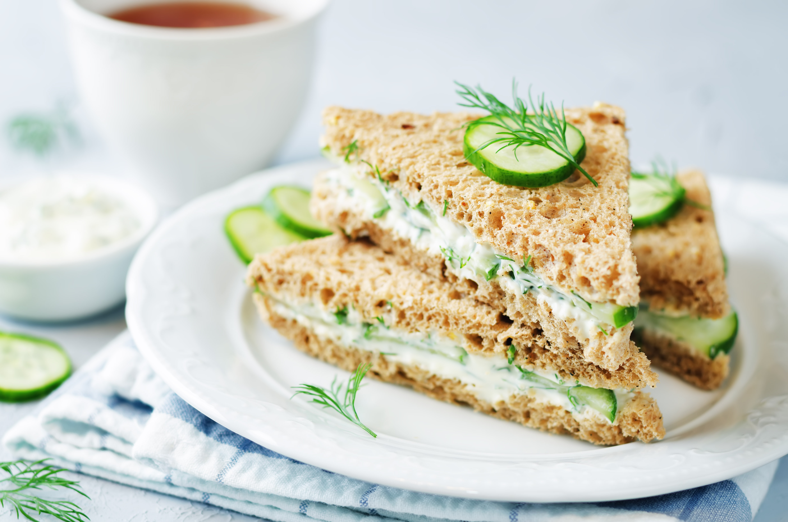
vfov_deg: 18.1
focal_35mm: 75
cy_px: 261
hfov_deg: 27.0
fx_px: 1638
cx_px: 394
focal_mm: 50
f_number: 4
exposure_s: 1/15
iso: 100
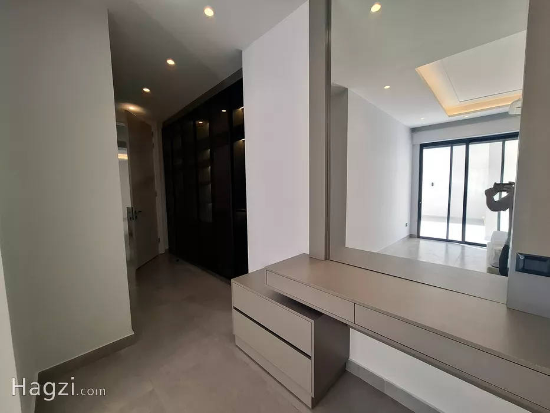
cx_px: 275
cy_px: 206
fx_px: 207
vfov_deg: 89.9
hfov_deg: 106.2
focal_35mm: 13
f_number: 2.2
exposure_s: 1/170
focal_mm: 1.74
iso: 40
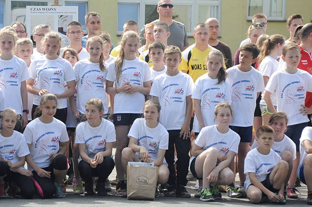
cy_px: 82
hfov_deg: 10.7
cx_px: 103
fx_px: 1662
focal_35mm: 192
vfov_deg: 7.1
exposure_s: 1/800
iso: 800
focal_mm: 90
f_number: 7.1
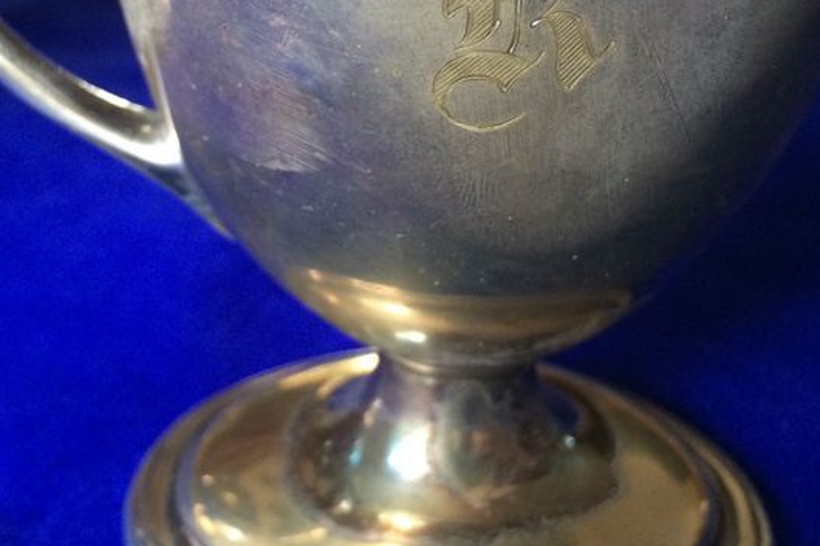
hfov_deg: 37.5
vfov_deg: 25.0
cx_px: 364
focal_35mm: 53
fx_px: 1207
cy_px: 95
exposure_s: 1/30
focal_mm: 4.12
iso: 160
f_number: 2.2
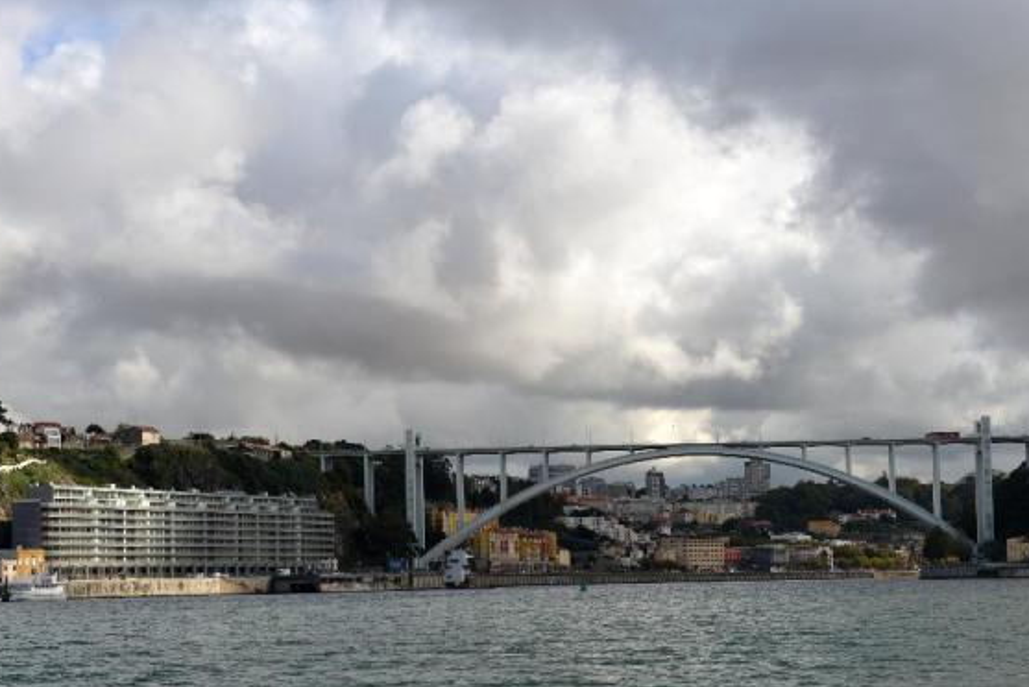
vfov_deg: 17.2
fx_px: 2259
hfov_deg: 25.6
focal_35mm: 79
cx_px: 593
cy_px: 475
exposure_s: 1/400
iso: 160
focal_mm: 55
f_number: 10
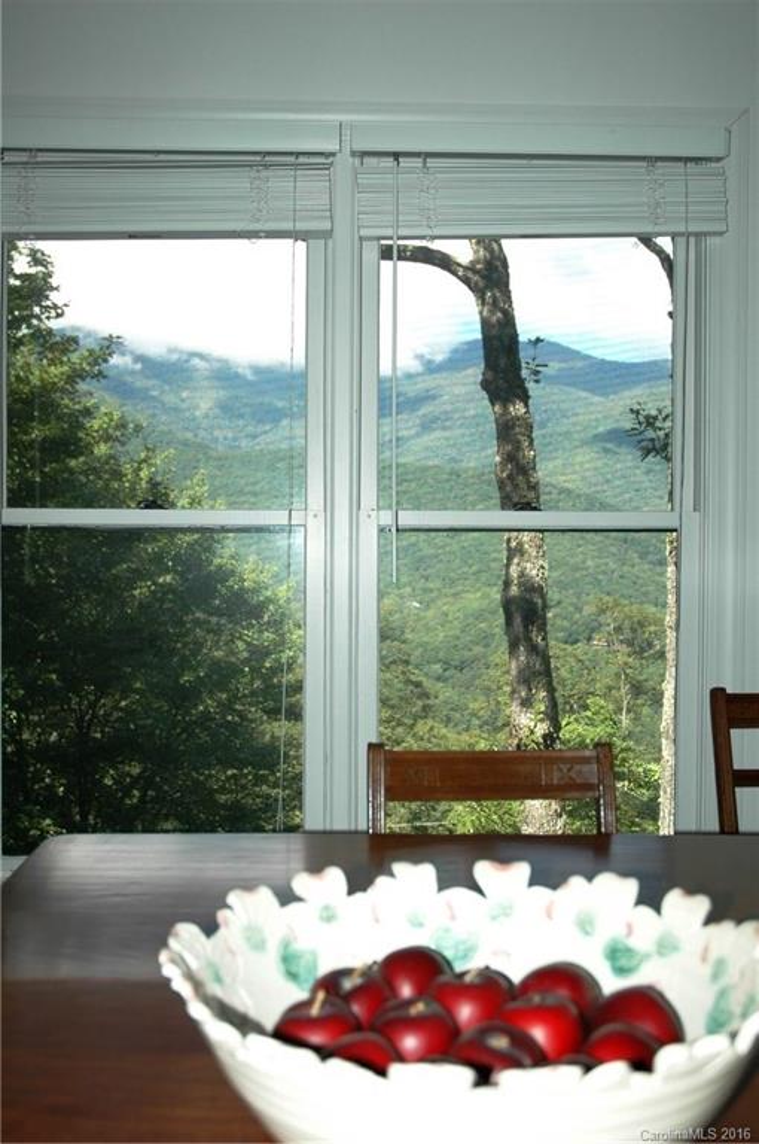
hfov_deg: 32.9
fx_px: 1284
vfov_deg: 48.0
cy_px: 572
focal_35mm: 40
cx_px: 380
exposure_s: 1/500
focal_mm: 27
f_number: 4
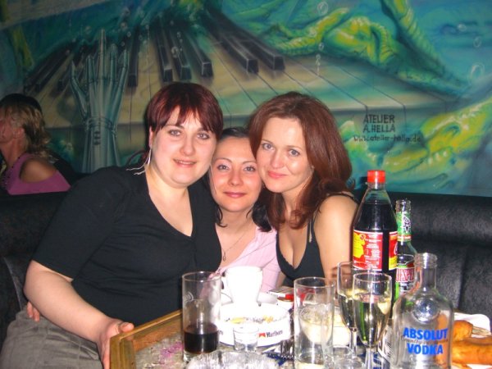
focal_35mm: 38
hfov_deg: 49.0
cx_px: 246
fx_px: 540
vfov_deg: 37.7
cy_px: 184
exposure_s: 1/60
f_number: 2.8
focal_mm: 7.9
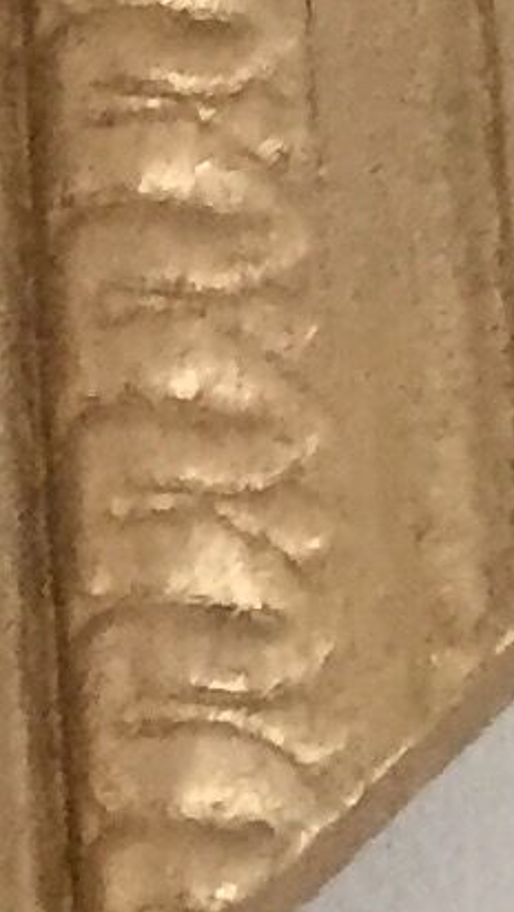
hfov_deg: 4.5
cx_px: -1577
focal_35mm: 250
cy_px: 686
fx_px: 6052
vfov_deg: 8.6
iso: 250
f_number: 2.2
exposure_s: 1/20
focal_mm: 4.15
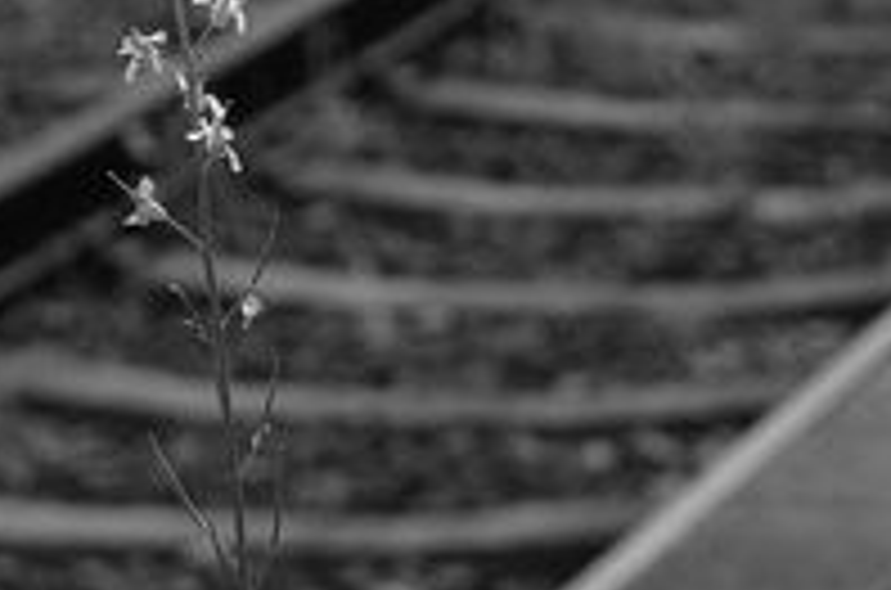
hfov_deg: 7.7
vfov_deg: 5.0
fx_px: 6642
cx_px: 112
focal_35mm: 269
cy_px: -500
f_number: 5
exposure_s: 1/500
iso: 100
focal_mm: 35
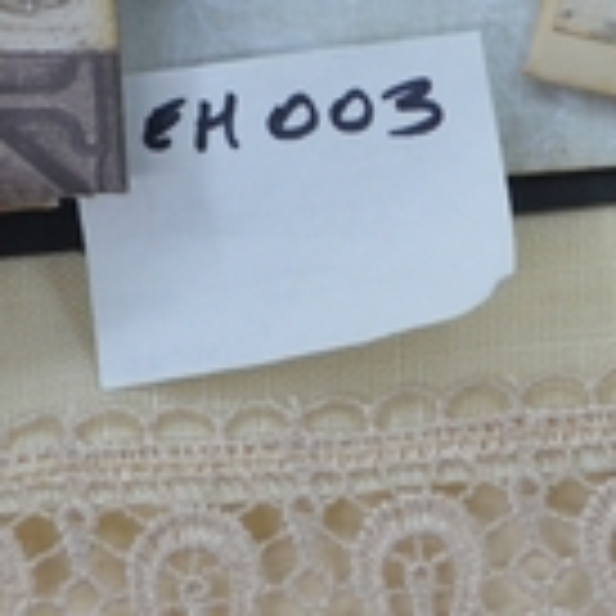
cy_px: -81
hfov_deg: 9.8
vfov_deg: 9.7
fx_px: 3584
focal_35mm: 178
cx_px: 549
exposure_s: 1/60
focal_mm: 24
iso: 400
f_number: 5.6
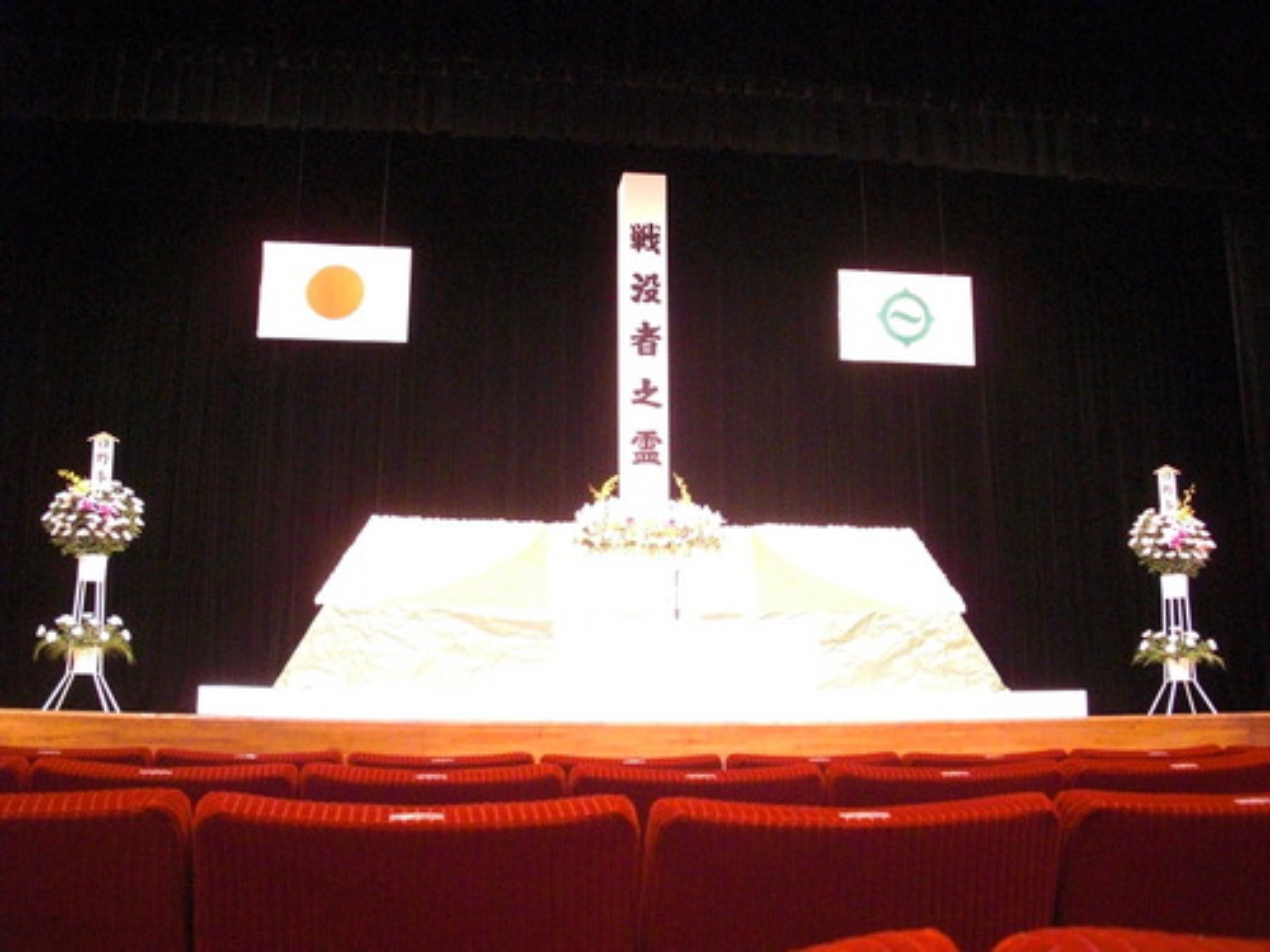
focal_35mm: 36
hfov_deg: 51.4
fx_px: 1321
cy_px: 476
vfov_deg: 39.7
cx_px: 635
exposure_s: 1/100
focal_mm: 6.3
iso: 800
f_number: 2.8
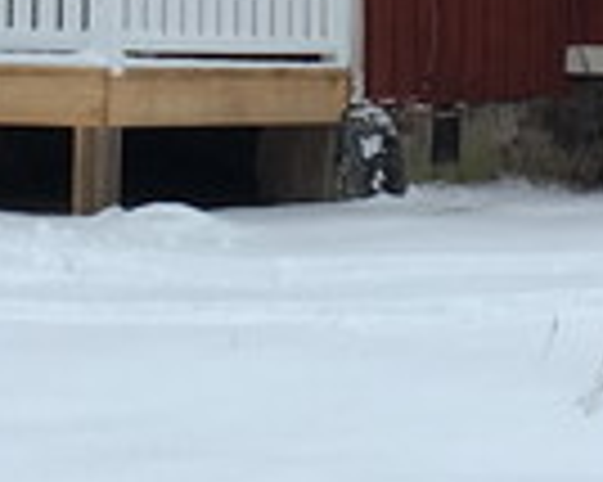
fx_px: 3620
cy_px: -144
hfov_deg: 9.5
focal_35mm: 203
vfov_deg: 7.5
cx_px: 374
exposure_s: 1/1261
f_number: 2.2
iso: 25
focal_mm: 4.15
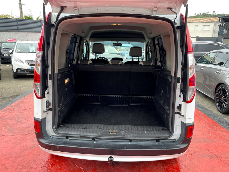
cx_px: 114
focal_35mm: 26
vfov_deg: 53.1
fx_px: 172
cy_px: 86
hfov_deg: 67.3
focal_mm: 4.2
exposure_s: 1/198
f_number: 1.6
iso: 32
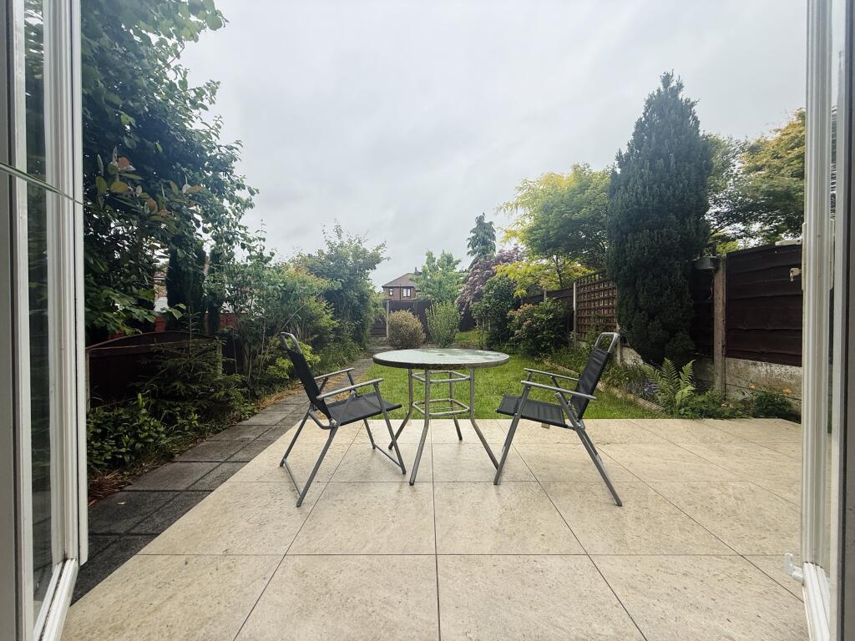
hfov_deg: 102.1
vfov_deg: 85.7
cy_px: 320
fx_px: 346
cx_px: 428
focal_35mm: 14
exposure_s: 1/686
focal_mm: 2.22
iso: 50
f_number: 2.2
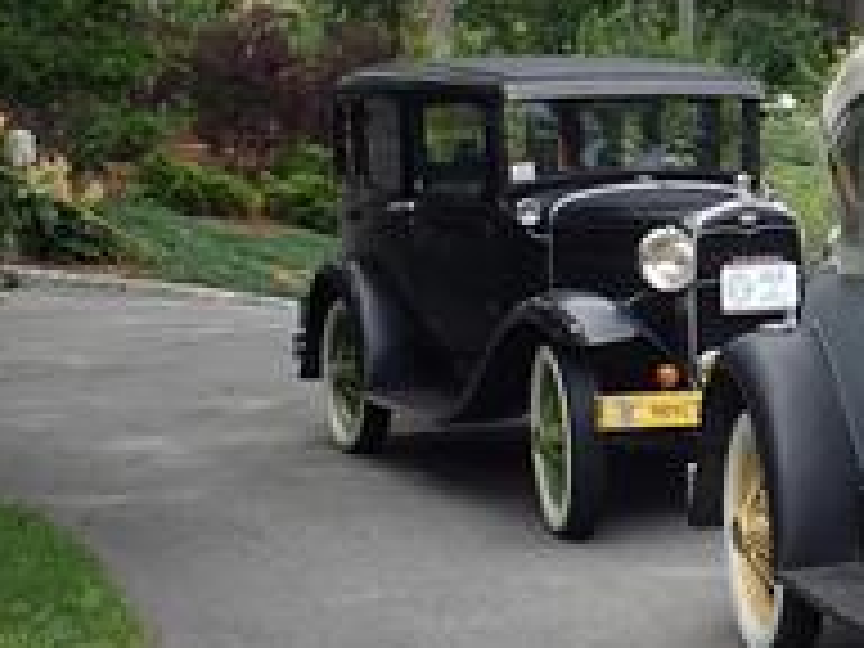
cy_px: 135
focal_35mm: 89
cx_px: 922
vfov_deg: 16.5
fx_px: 2221
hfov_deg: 21.0
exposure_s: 1/320
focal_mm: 6.9
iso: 100
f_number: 3.5
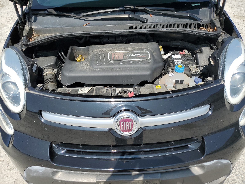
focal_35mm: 26
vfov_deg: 53.1
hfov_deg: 67.3
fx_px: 184
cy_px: 92
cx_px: 122
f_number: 1.5
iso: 50
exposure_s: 1/3333
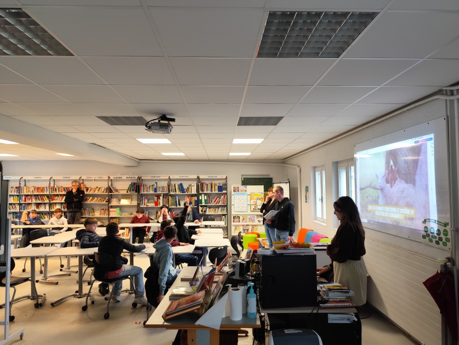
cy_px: 172
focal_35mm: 23
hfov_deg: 73.9
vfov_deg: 58.9
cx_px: 230
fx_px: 305
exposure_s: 1/50
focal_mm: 6.14
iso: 400
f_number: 1.65
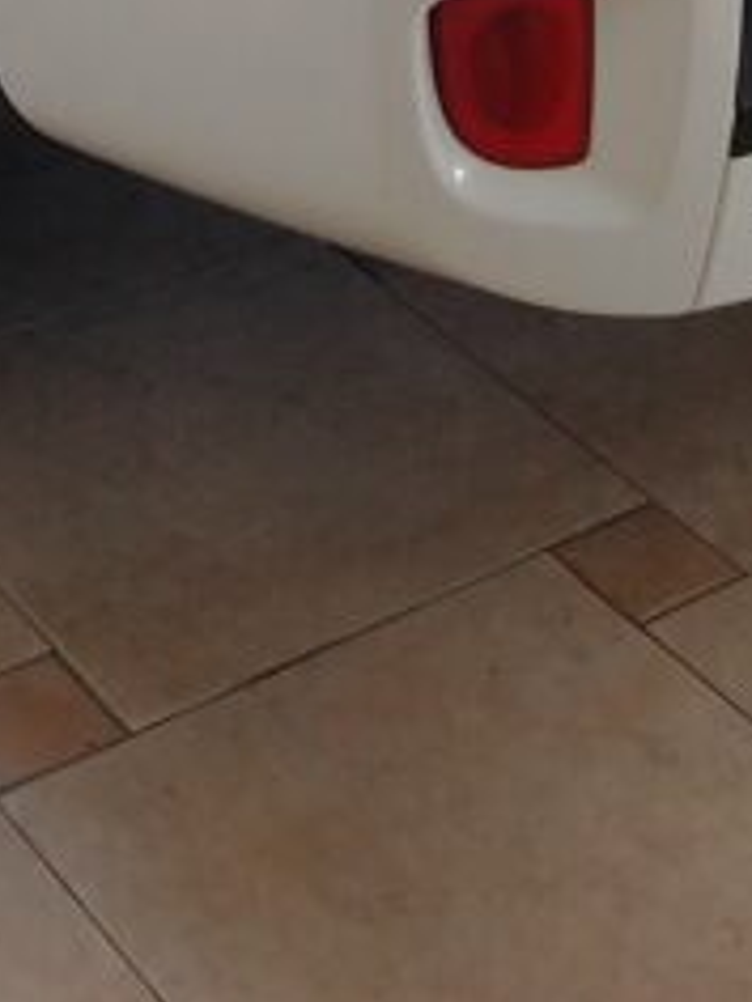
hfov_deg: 14.2
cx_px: 374
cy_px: -849
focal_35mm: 104
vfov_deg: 15.8
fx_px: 3012
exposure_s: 1/50
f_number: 1.75
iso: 353
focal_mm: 5.25
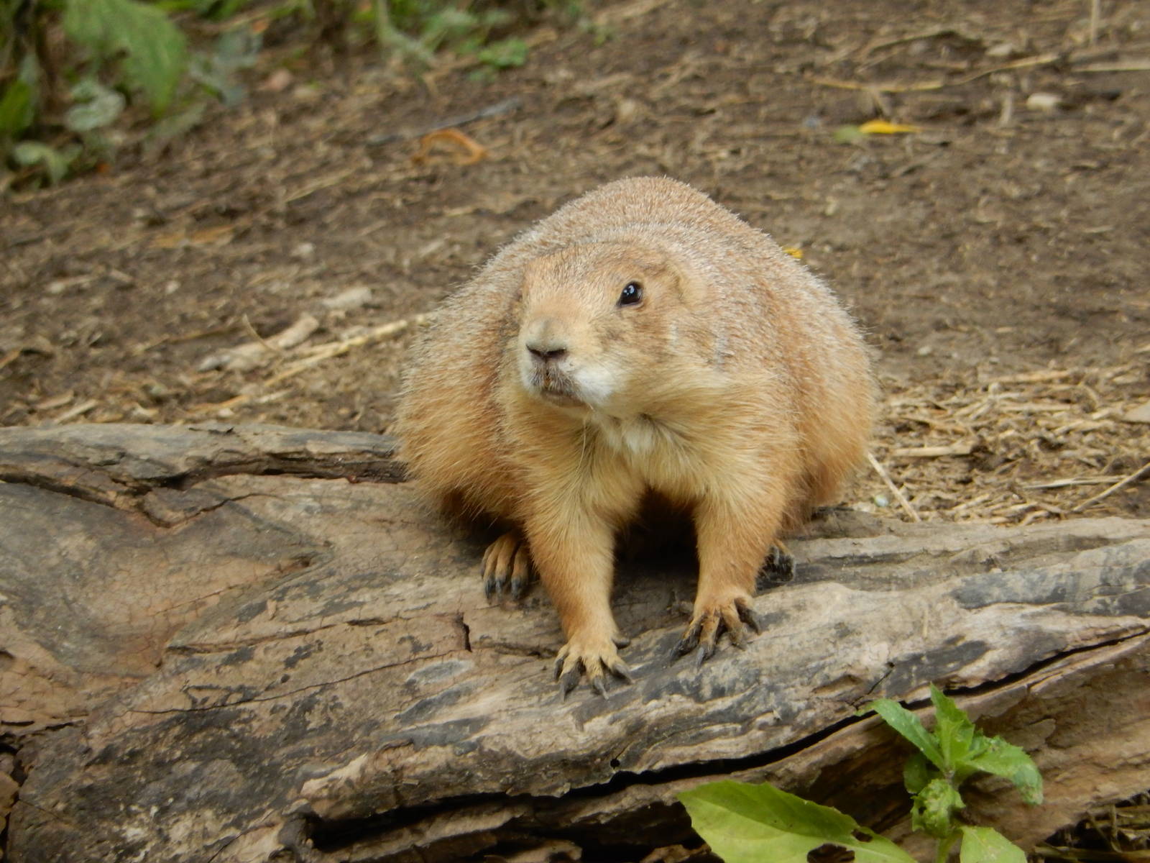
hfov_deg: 3.9
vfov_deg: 2.9
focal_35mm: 514
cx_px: 575
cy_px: 432
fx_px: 17076
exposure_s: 1/125
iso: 400
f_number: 6.3
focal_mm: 92.3
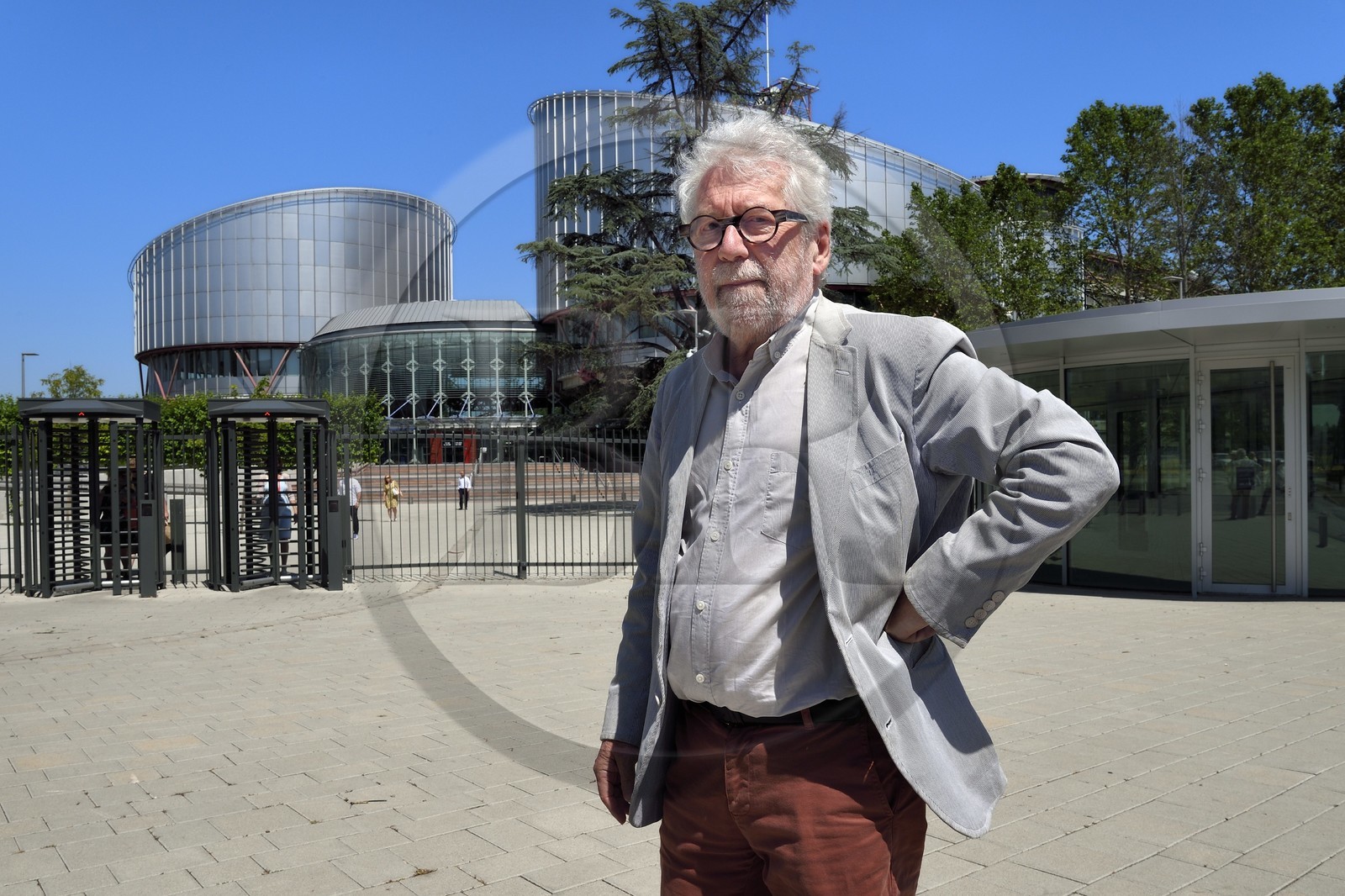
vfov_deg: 47.9
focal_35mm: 27
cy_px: 448
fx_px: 1008
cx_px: 672
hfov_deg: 67.4
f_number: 16
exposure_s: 1/250
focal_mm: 27
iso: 200
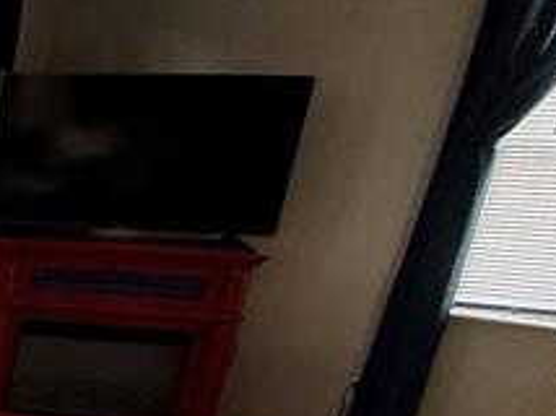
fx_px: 1075
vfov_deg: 21.2
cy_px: 408
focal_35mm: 67
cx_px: -631
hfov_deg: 17.4
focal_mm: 2.22
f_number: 2.2
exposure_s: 1/99
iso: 100
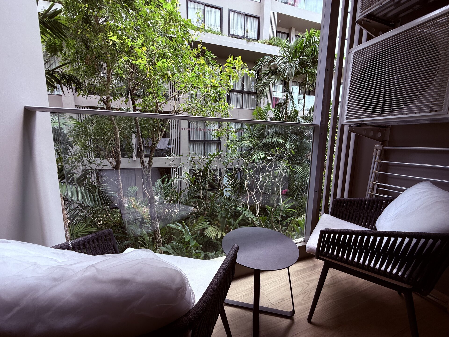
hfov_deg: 102.1
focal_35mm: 14
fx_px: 182
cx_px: 224
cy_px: 168
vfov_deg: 85.7
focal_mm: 2.22
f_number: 2.2
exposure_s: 1/154
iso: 50
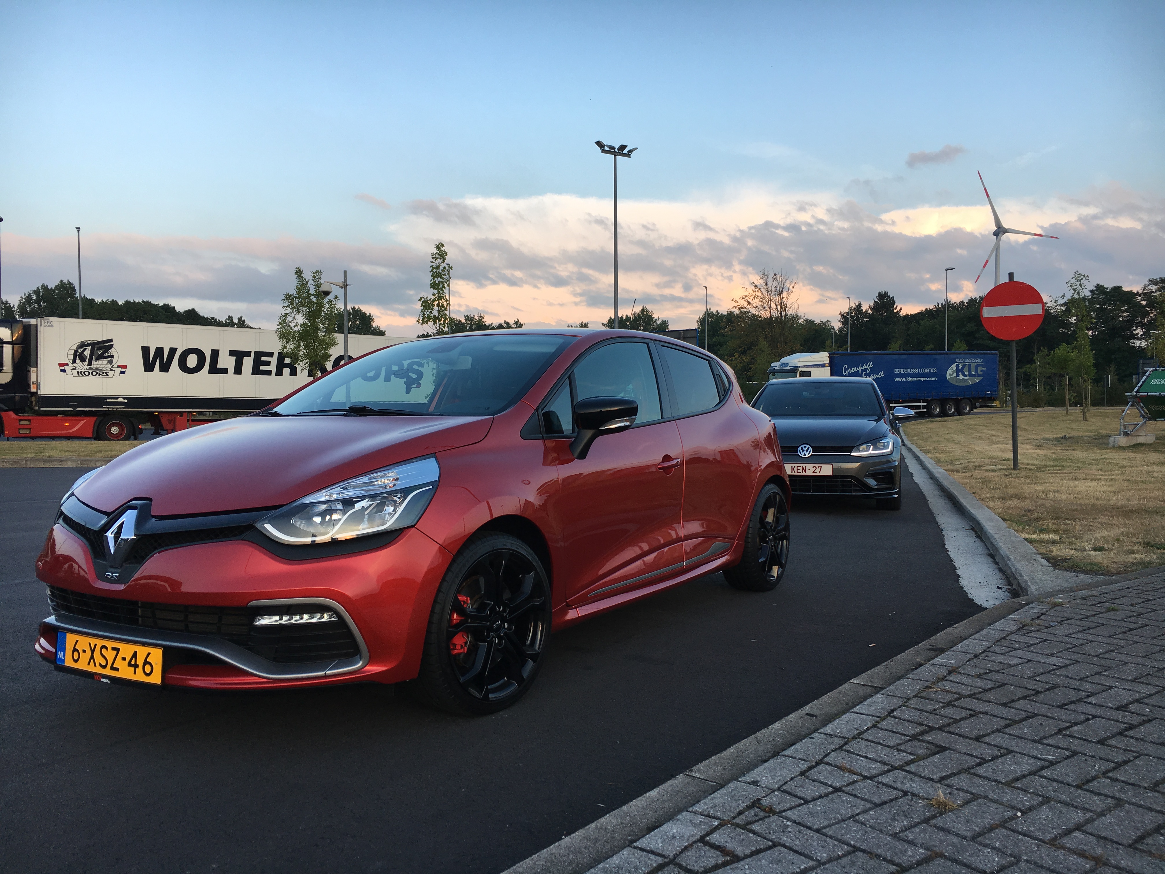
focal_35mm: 29
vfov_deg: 48.2
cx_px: 582
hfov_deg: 61.7
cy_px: 437
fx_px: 976
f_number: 2.2
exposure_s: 1/300
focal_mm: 4.15
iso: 25
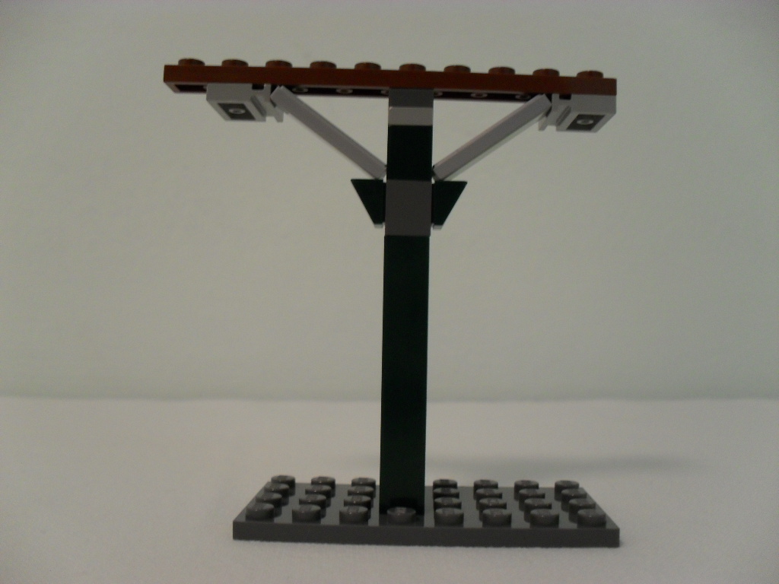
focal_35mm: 35
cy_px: 292
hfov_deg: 52.6
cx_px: 390
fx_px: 788
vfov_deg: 40.7
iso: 200
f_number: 3.2
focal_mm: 6.3
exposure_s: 1/8
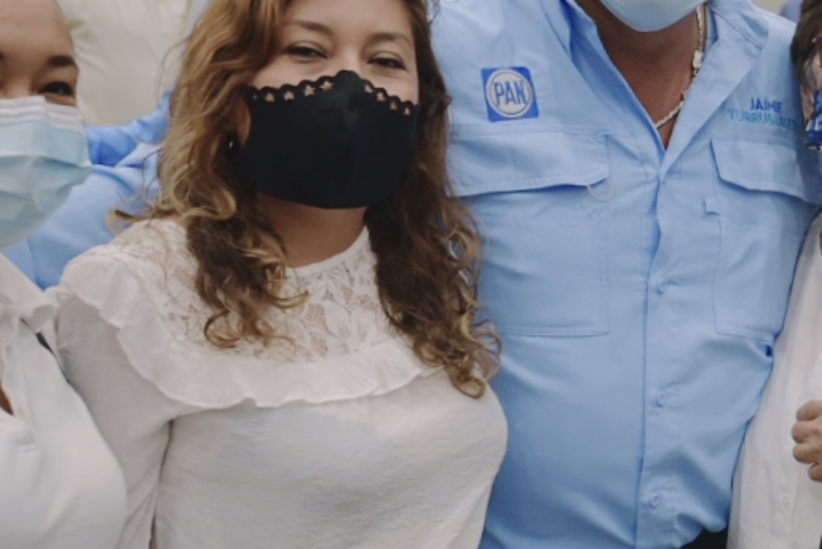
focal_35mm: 110
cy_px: 463
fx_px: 2513
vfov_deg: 12.4
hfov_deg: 18.0
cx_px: 878
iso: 800
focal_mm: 35
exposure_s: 1/125
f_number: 5
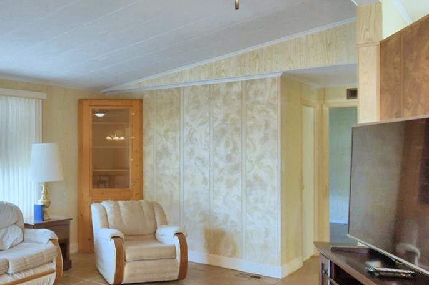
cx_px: 84
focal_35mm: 35
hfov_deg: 51.0
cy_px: 149
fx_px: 417
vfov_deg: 37.8
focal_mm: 10
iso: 720
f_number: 4.5
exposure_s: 1/30
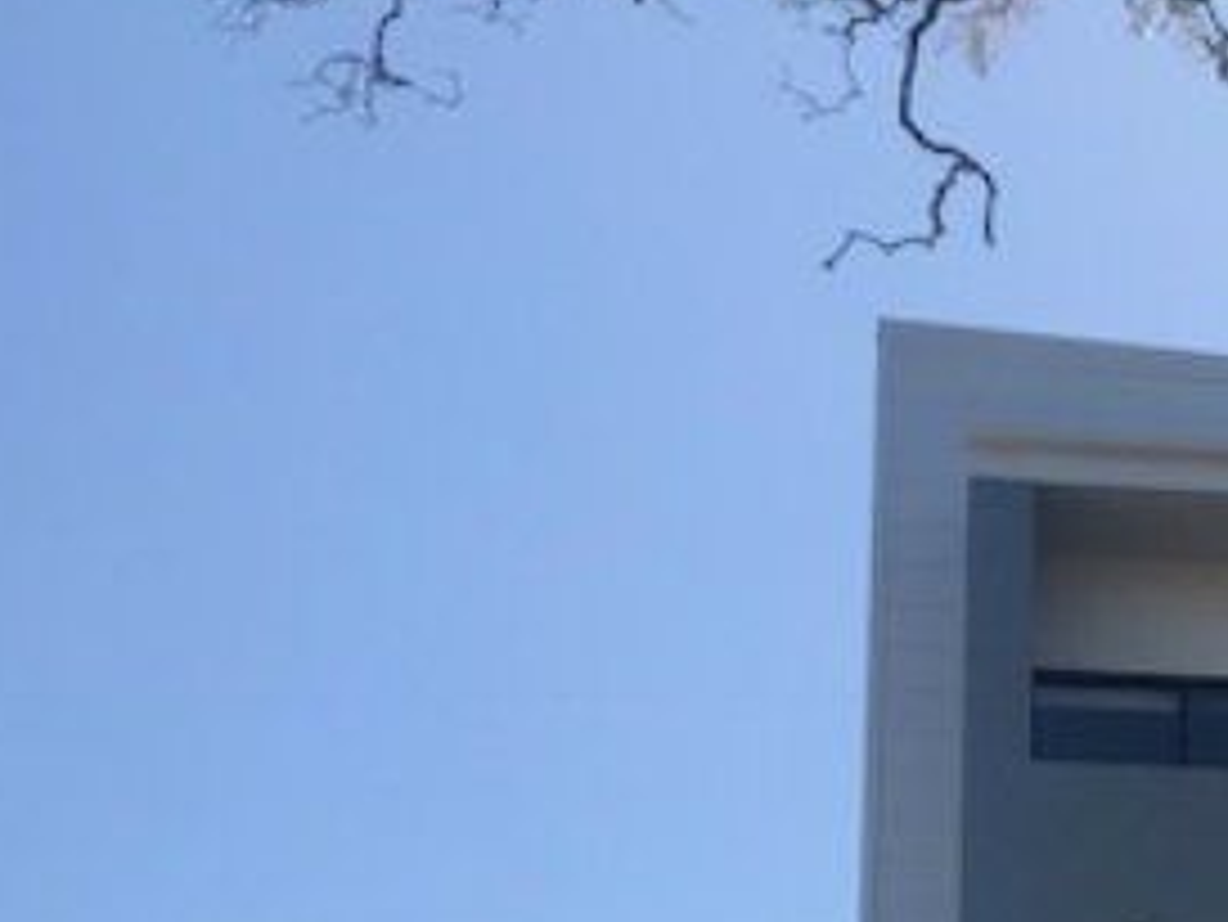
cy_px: 1142
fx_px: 2910
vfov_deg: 17.1
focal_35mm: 82
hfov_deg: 21.4
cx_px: 1624
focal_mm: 3.99
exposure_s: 1/2519
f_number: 1.8
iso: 20
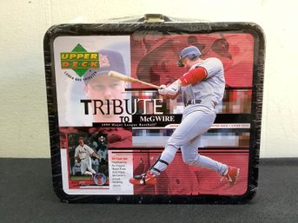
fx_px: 267
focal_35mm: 31
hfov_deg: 58.4
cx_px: 149
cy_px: 112
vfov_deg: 45.4
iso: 200
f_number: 2.4
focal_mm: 3.3
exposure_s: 1/60
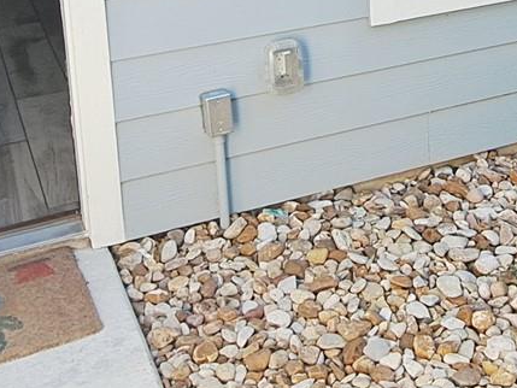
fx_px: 926
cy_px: -70
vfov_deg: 22.0
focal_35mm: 62
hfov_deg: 30.8
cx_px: 371
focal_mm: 1.74
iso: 50
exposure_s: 1/277
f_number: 2.2
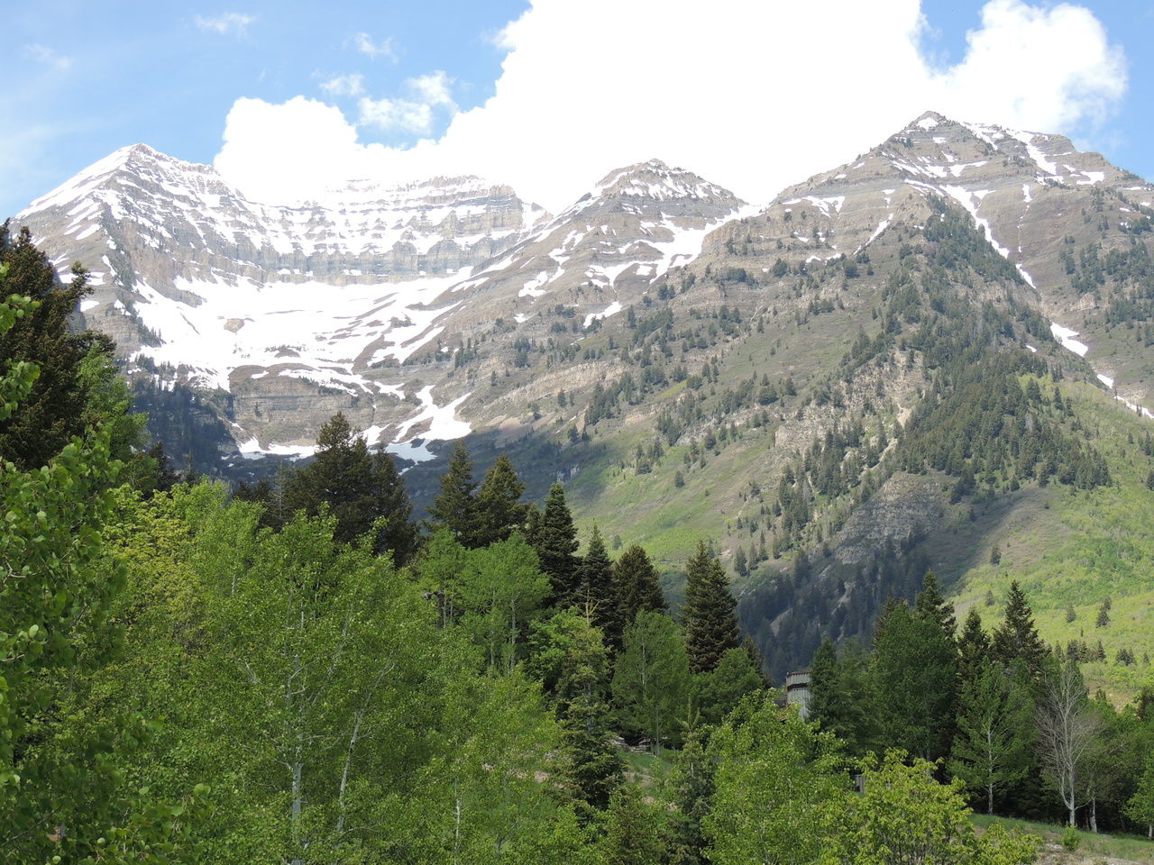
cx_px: 577
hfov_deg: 34.9
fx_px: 1834
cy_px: 432
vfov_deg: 26.6
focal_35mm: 55
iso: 100
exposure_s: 1/640
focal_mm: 9.8
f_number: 3.7
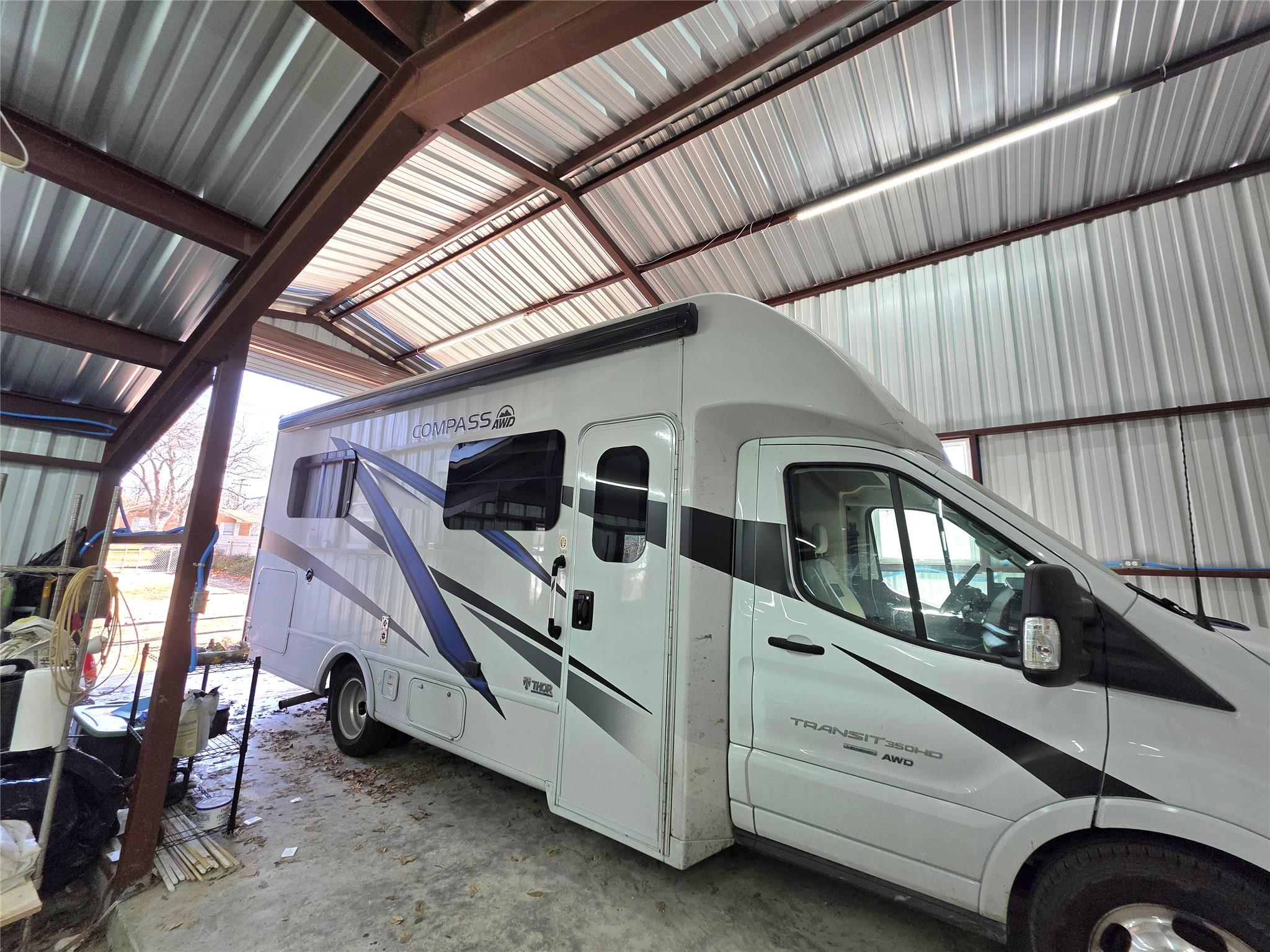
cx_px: 635
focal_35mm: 13
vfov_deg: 89.9
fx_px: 477
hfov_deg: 106.2
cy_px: 476
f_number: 1.9
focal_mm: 2.2
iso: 64
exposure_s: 1/120
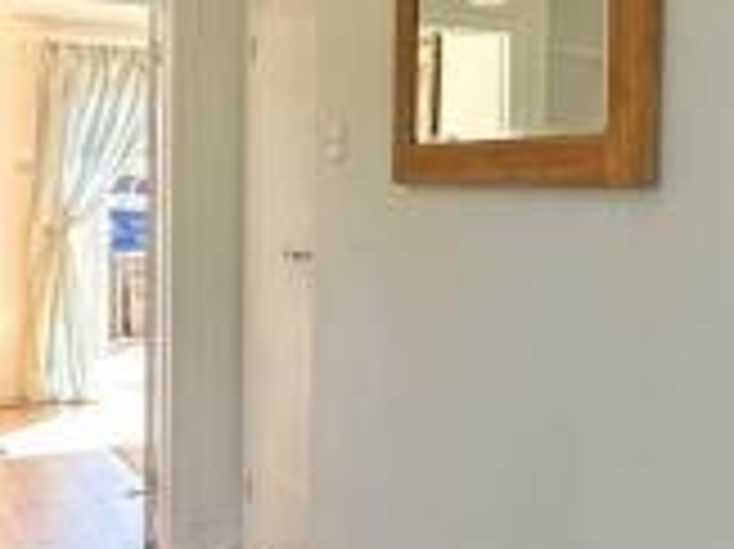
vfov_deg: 26.9
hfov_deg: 35.4
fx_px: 1059
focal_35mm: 50
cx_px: 691
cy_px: 587
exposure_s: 1/99
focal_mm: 2.22
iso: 64
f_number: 2.2
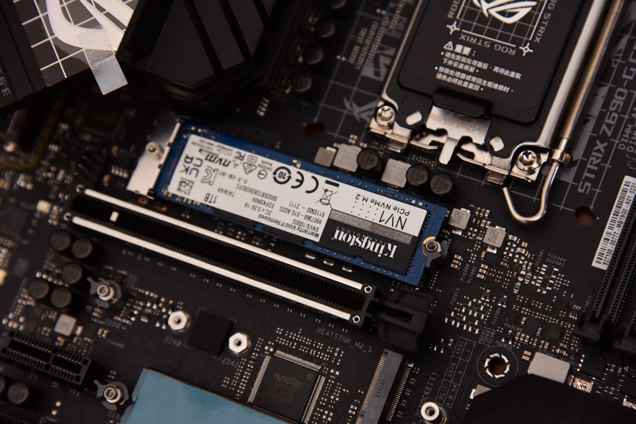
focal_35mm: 120
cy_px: 212
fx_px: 2120
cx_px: 318
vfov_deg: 11.4
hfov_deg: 17.1
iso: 1600
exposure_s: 1/60
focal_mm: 120
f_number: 5.6
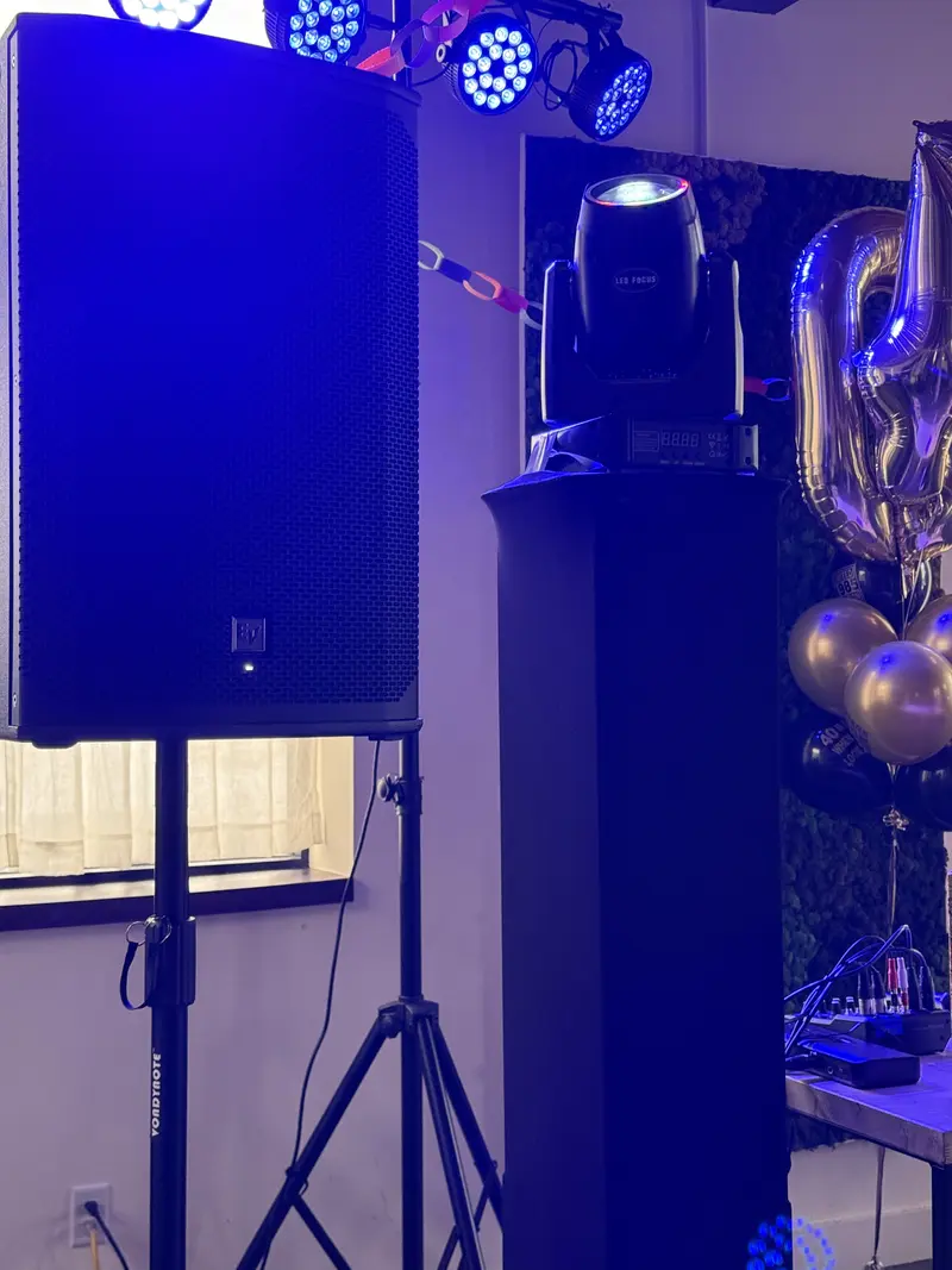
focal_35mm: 48
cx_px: 476
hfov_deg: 30.3
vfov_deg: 39.7
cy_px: 635
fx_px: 1760
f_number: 1.78
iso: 320
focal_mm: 6.76
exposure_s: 1/40
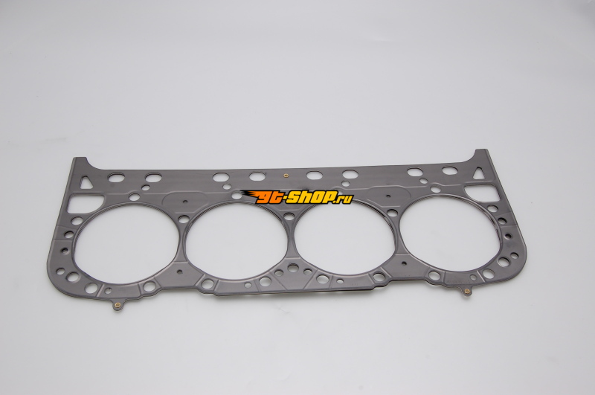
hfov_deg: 53.2
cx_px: 298
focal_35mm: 36
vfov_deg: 36.8
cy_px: 198
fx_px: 594
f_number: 11
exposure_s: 1/125
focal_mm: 24
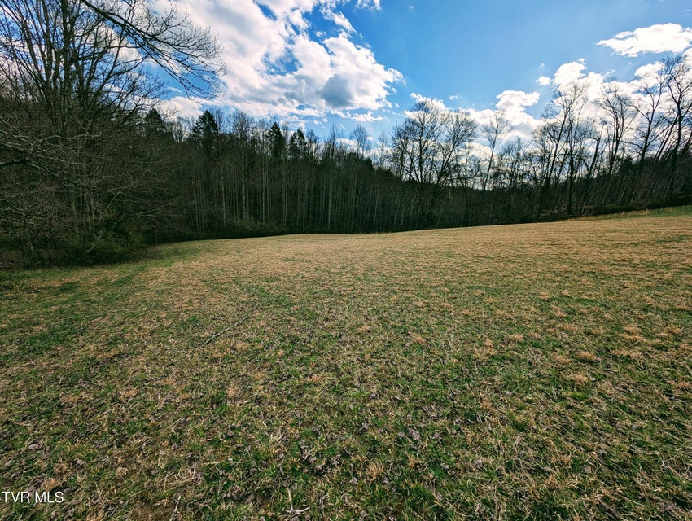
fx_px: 240
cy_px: 260
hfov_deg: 110.5
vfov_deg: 94.6
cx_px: 346
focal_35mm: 12
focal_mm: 2.23
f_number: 1.95
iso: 38
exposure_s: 1/4484
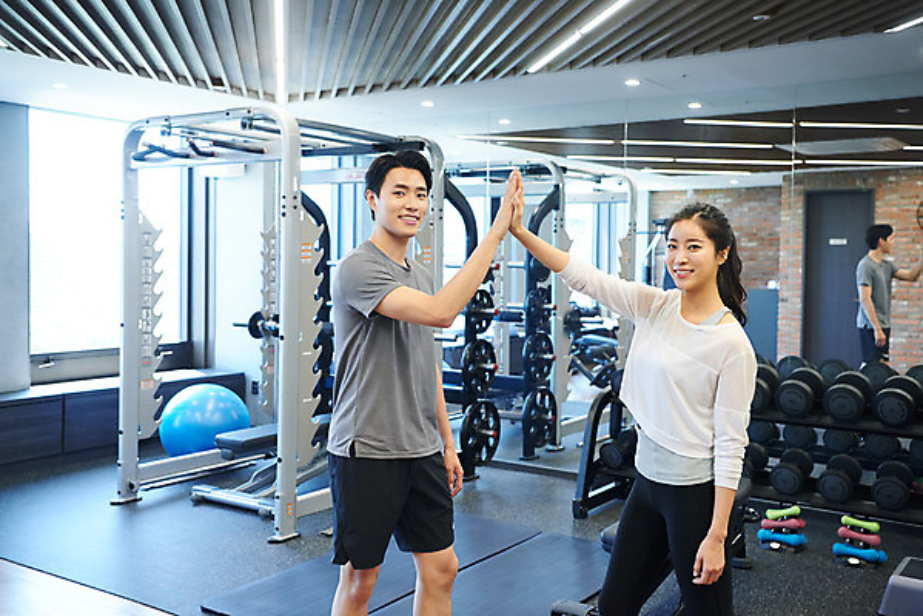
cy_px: 308
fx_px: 975
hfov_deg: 50.7
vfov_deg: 35.1
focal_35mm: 38
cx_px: 462
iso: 800
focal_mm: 38
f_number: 3.5
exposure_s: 1/100
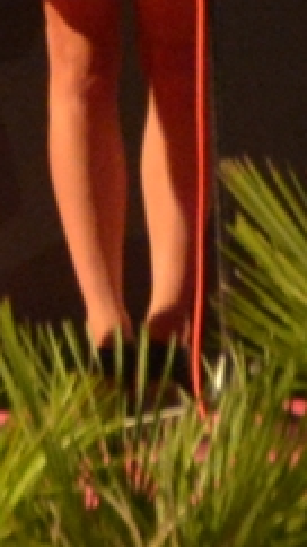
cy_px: -937
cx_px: -641
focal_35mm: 352
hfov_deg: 3.4
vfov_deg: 5.8
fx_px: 5098
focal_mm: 29
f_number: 5
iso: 2000
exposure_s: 1/40
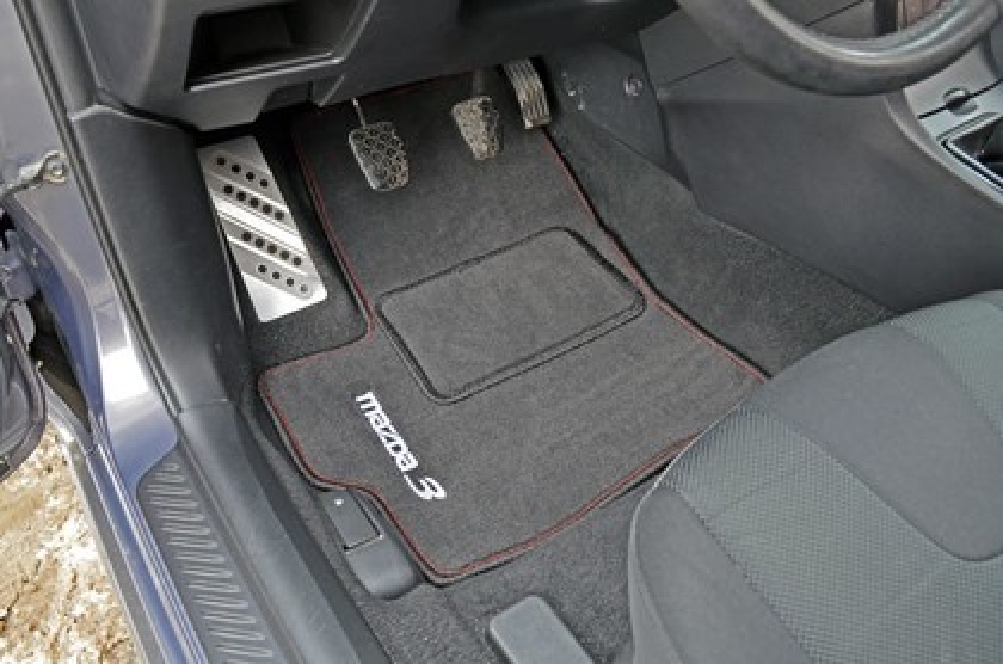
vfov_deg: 39.8
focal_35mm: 33
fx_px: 917
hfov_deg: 57.3
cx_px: 502
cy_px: 332
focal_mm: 22
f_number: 5.6
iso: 800
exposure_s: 1/6
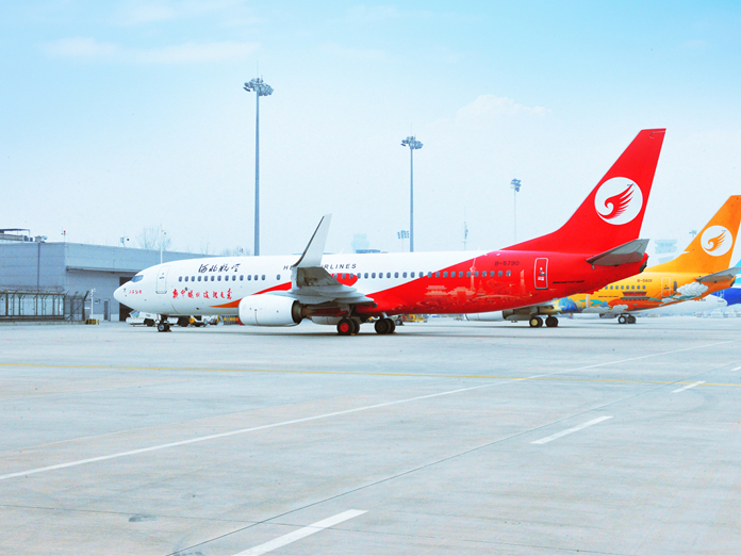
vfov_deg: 27.5
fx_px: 1135
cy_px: 273
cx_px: 418
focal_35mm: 53
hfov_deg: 36.1
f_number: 22
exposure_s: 1/320
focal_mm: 48
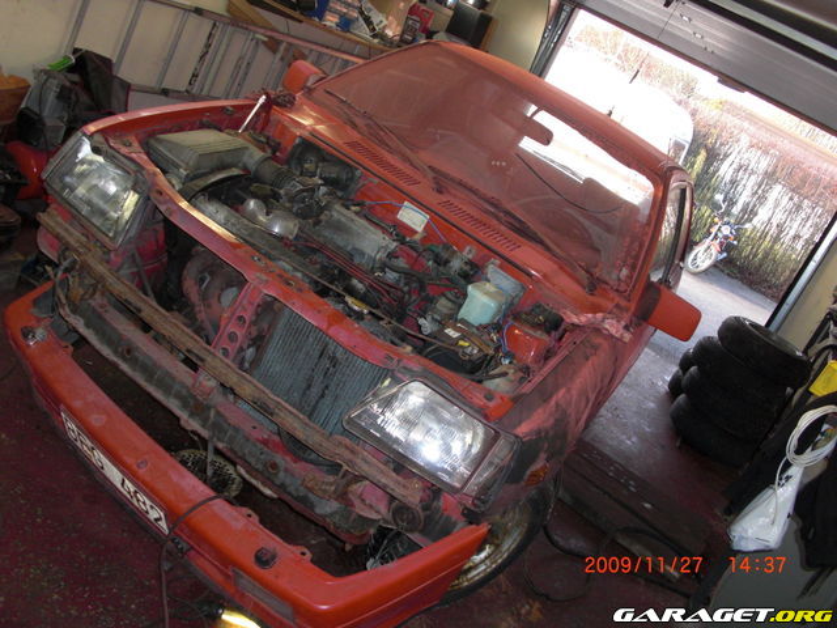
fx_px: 870
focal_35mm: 36
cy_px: 314
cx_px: 418
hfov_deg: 51.4
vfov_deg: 39.7
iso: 200
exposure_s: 1/60
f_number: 2.8
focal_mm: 6.3
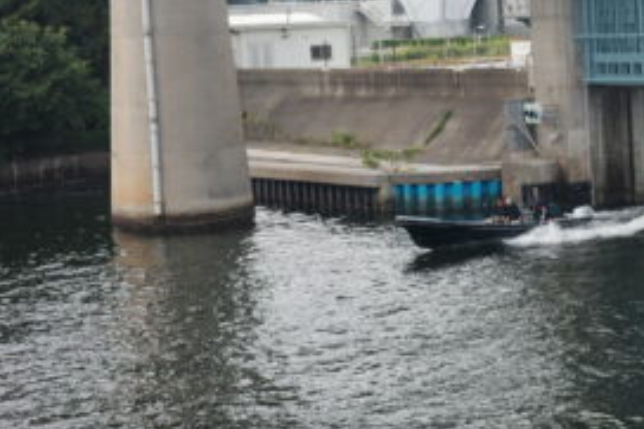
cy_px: 140
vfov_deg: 14.1
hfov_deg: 20.2
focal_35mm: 97
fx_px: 1734
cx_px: 696
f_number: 7.1
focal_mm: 26
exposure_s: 1/200
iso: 200
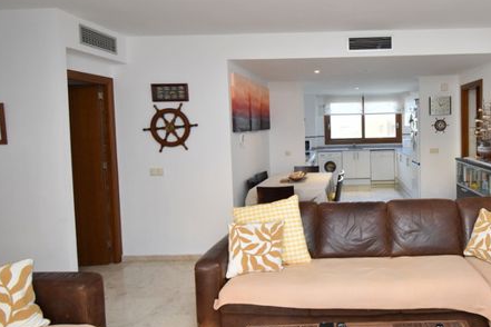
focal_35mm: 24
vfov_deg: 52.9
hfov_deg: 70.8
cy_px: 139
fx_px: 327
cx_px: 341
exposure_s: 1/125
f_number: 4.5
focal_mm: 10
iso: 800
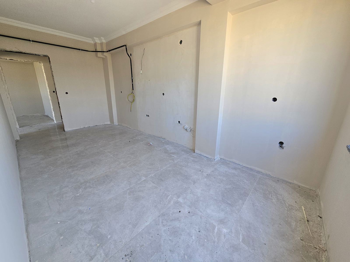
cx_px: 175
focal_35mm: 13
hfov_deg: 106.2
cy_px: 131
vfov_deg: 89.9
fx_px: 131
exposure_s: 1/101
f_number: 2.2
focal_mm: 2.2
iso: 64
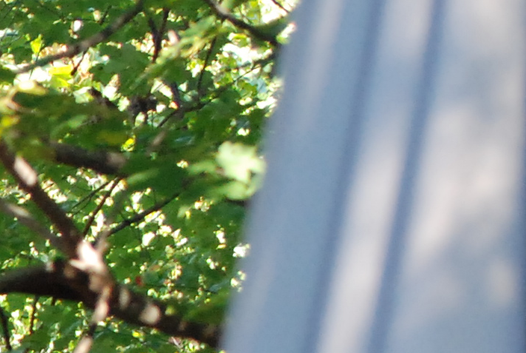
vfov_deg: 2.4
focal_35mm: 571
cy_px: 568
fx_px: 8355
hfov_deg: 3.6
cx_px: -770
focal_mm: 70
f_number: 4.5
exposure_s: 1/125
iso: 800
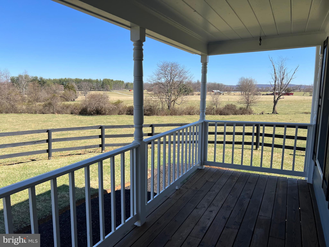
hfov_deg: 67.3
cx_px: 164
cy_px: 124
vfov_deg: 53.1
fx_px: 247
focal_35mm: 26
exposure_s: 1/2915
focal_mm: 5.7
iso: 50
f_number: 1.5
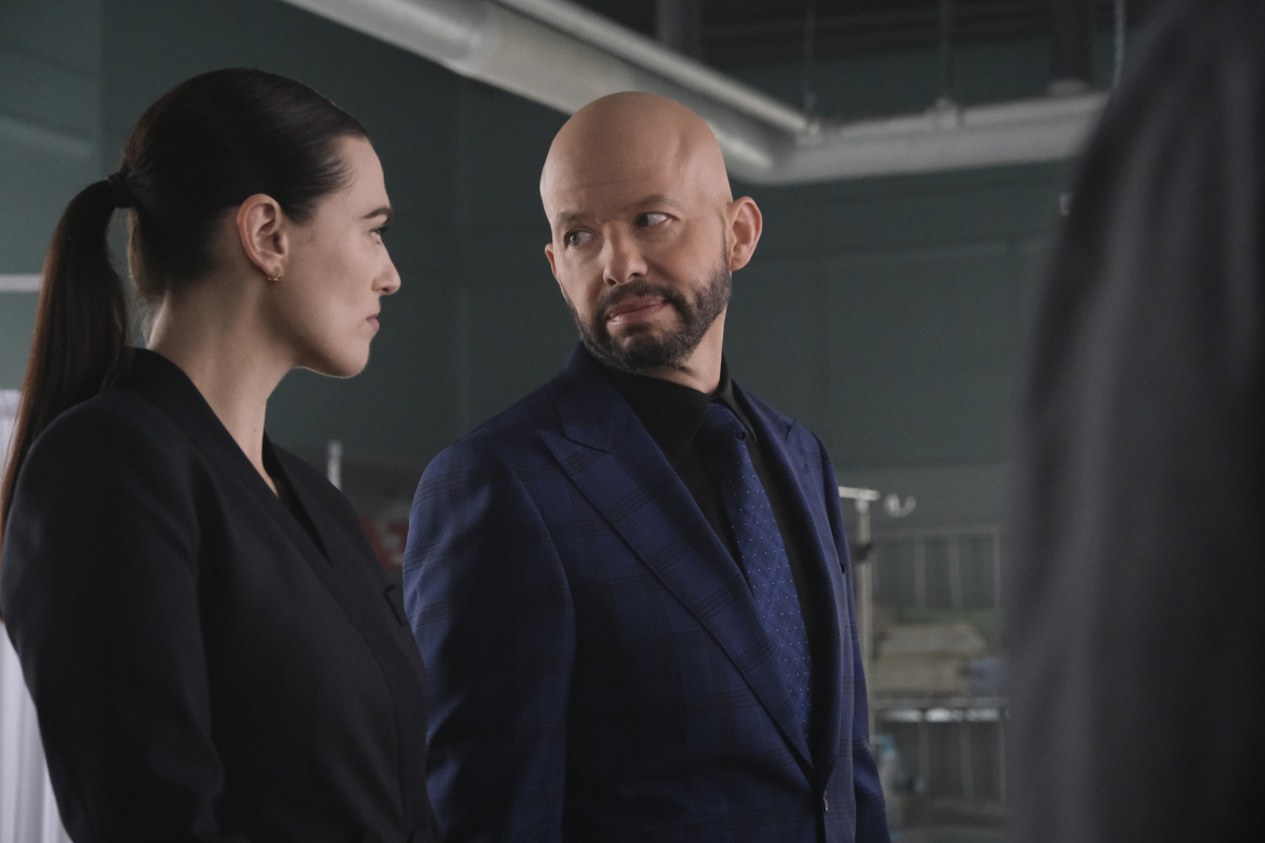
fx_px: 2916
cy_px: 422
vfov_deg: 16.5
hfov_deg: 24.5
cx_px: 632
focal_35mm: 83
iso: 8000
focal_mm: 55
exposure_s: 1/125
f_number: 4
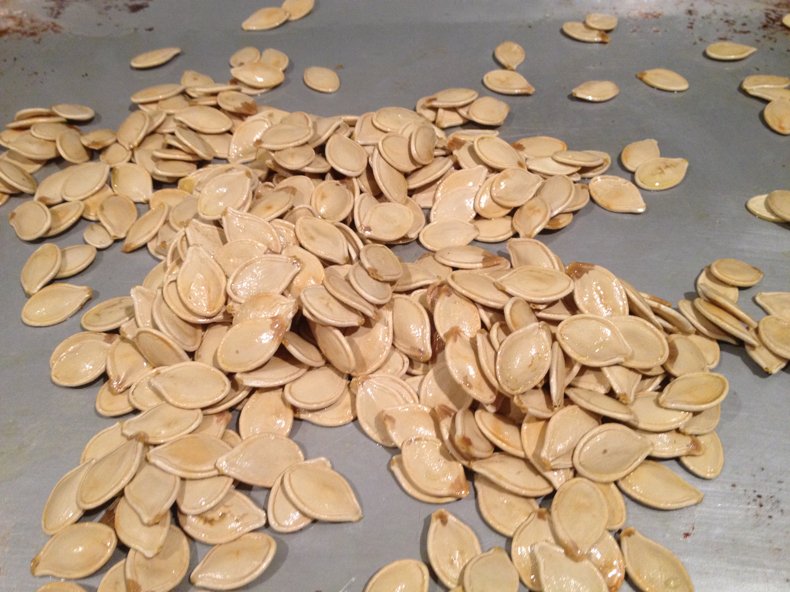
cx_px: 395
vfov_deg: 40.7
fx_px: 799
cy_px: 296
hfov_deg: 52.6
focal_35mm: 35
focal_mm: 4.28
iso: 160
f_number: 2.4
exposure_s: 1/20
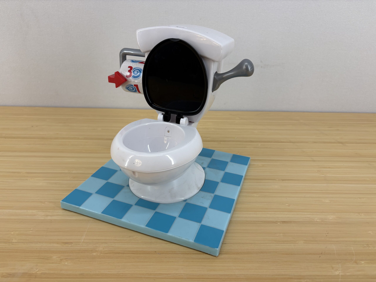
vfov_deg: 53.1
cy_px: 141
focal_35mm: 26
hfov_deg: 67.3
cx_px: 188
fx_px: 282
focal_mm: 5.96
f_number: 1.6
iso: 50
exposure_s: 1/328
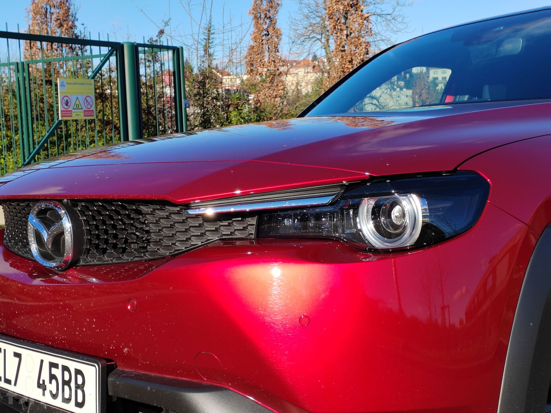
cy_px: 206
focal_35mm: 54
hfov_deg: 35.5
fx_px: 860
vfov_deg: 27.0
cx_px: 276
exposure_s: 1/1009
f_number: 1.9
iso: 100
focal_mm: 5.52
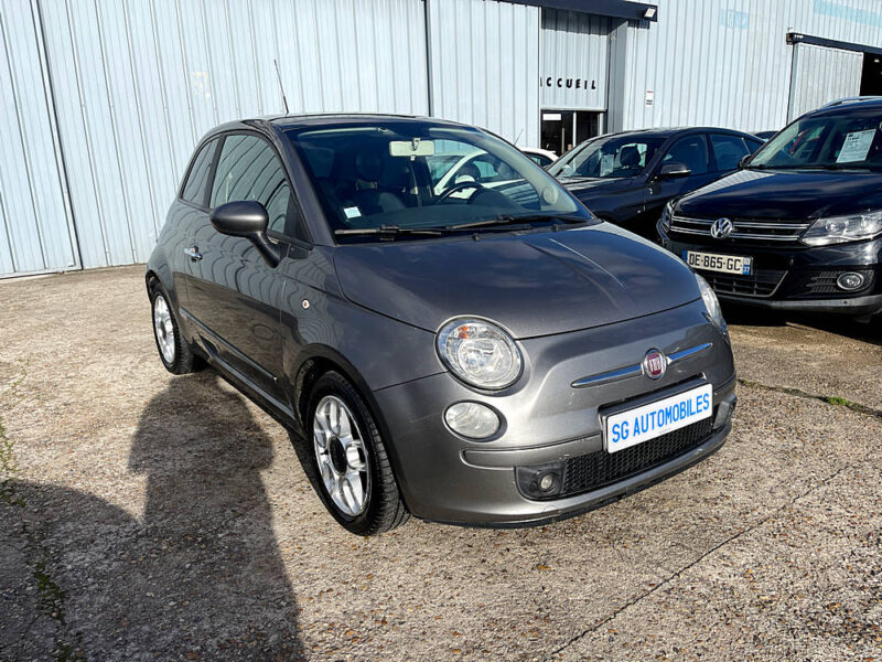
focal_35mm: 26
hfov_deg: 67.3
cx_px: 441
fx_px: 662
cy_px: 331
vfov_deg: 53.1
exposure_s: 1/3344
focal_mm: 5.1
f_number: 1.6
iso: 32
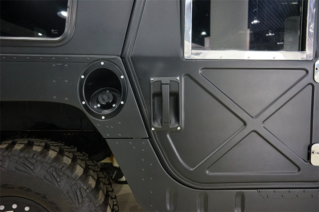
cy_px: 106
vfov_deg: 53.1
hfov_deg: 73.8
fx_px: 213
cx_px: 160
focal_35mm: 24
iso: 2500
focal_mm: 24
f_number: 4
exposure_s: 1/60
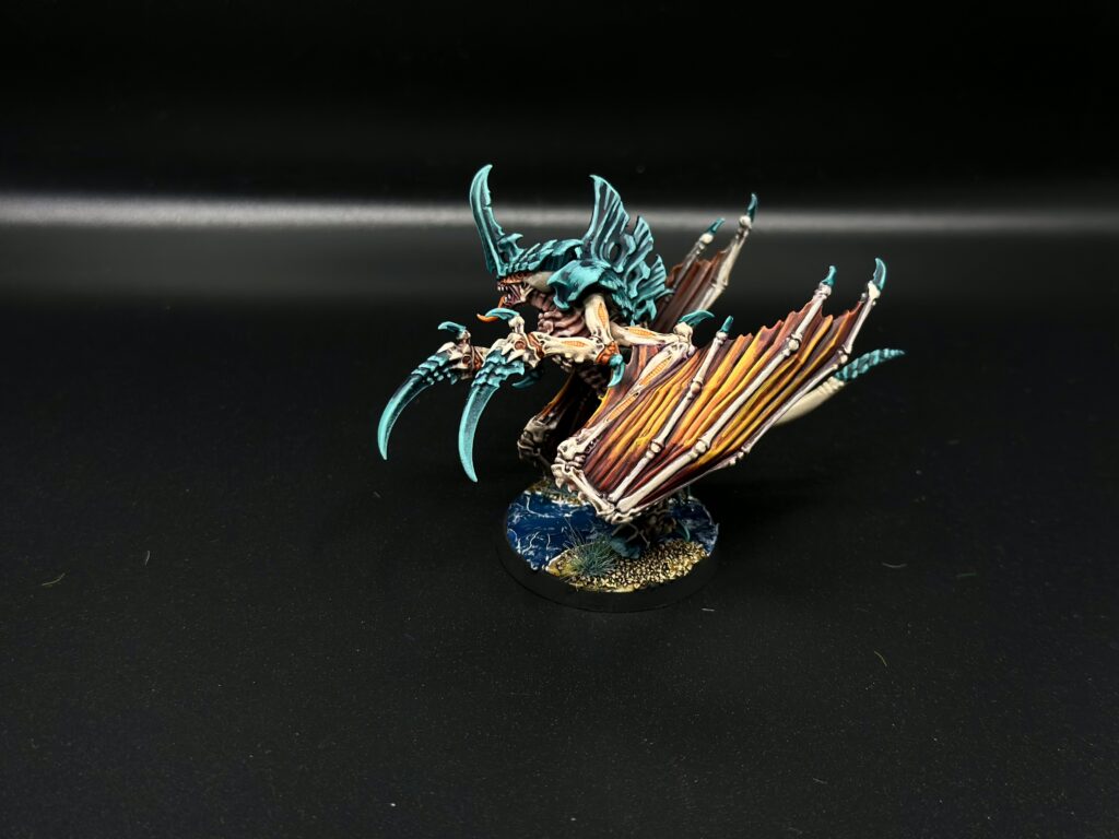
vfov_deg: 30.3
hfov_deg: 39.7
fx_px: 1552
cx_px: 560
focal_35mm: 48
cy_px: 420
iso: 80
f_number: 1.78
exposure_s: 1/217
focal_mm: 6.86
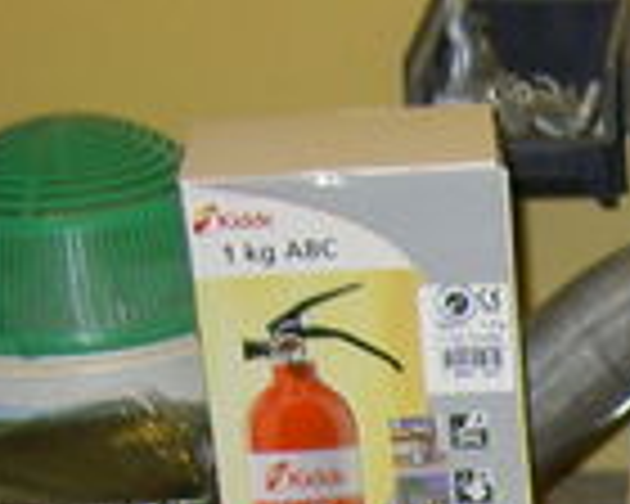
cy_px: 824
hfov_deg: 12.0
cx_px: 986
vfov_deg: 9.8
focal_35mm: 152
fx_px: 2834
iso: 100
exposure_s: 1/60
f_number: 2.8
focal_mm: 5.6
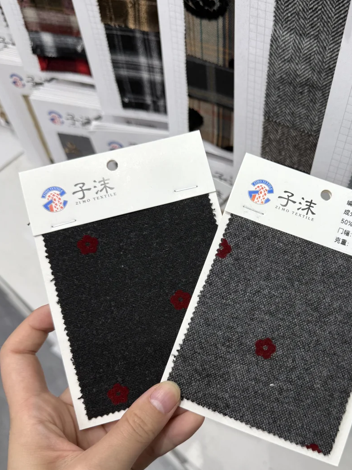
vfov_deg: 55.3
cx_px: 237
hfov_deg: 42.3
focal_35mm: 33
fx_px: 448
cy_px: 257
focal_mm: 6.76
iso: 50
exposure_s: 1/100
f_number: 1.78
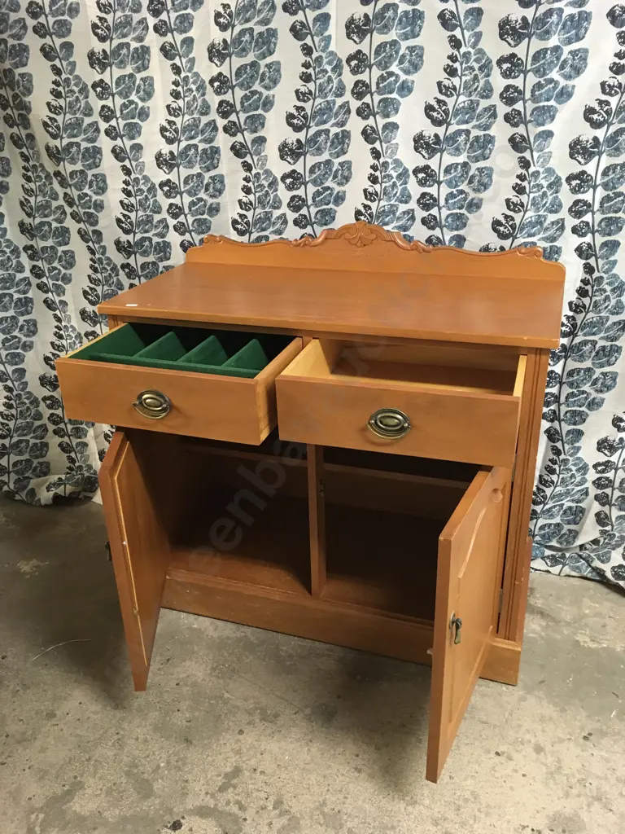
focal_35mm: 29
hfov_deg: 48.2
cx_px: 312
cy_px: 417
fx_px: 698
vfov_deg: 61.7
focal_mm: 4.15
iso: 200
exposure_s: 1/25
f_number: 2.2
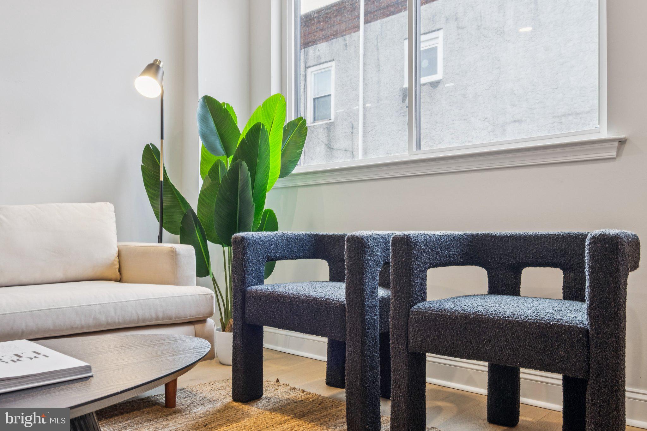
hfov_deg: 63.7
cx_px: 324
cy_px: 216
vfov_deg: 45.0
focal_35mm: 29
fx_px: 521
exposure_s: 1/9
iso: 250
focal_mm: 19.1
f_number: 8
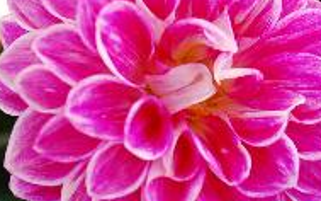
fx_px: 1076
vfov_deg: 10.6
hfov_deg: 16.9
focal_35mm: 123
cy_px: 131
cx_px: 219
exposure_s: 1/60
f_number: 5.3
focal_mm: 38
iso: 200
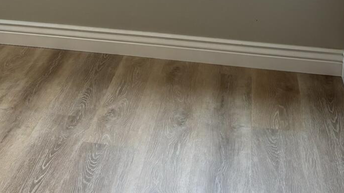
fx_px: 748
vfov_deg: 13.6
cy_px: -128
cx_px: 69
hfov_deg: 25.5
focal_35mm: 82
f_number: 1.6
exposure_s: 1/120
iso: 100
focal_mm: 5.96
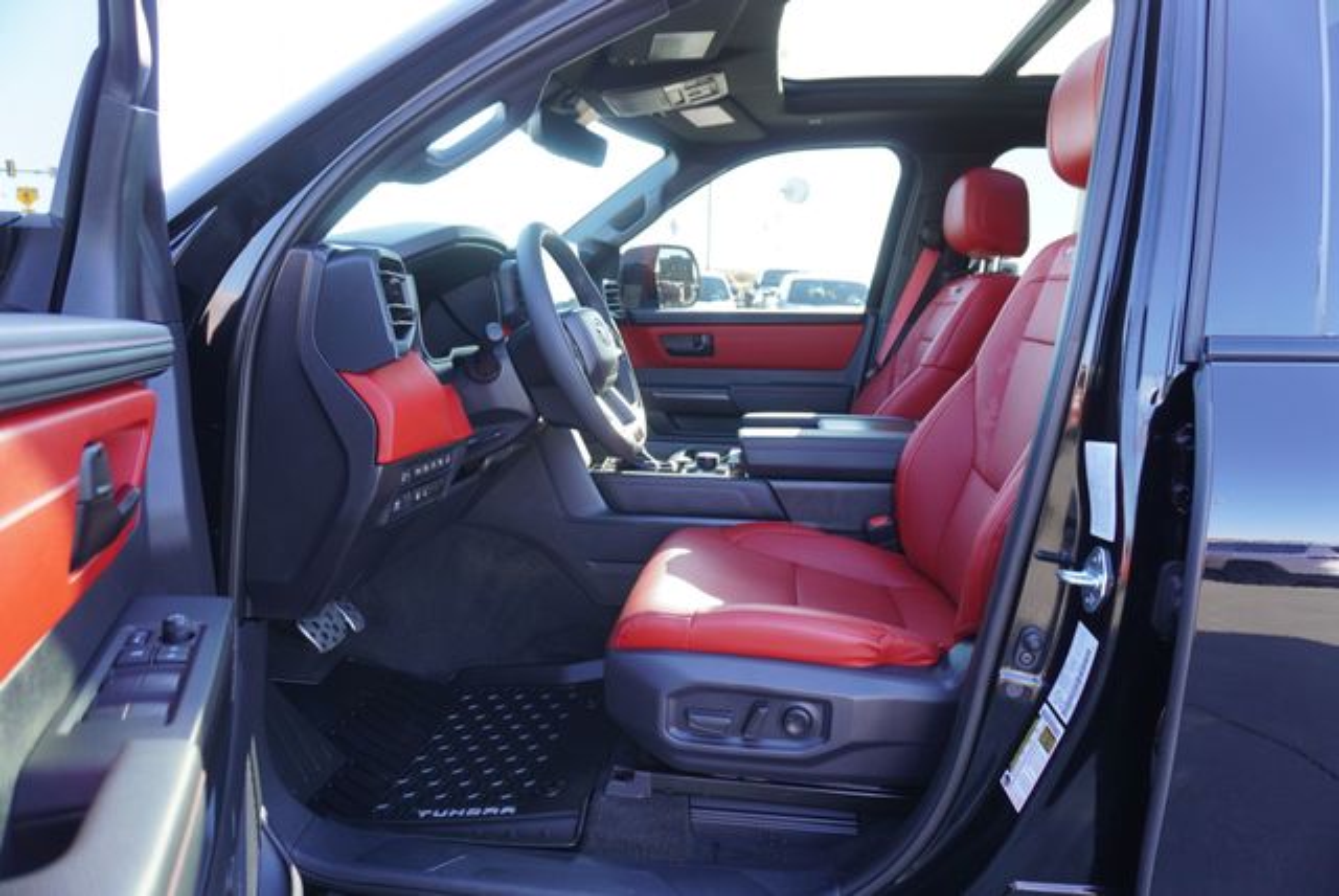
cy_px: 448
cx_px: 670
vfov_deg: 53.2
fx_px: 893
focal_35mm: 24
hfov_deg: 73.7
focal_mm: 16
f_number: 4
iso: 160
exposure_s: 1/60
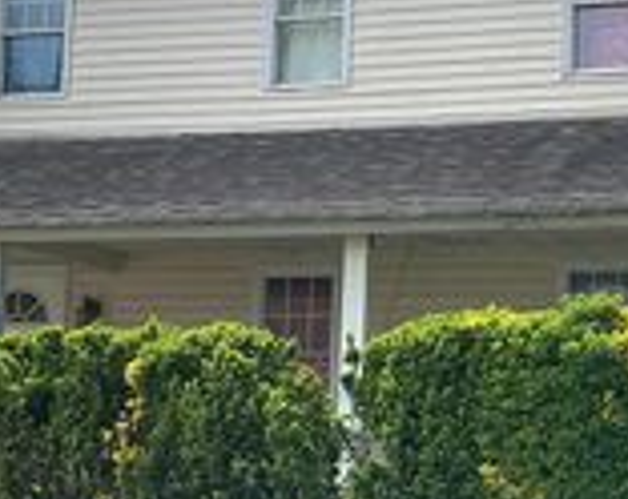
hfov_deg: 20.6
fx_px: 1687
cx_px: 588
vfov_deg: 16.8
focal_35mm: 91
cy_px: 211
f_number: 1.8
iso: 25
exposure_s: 1/1055
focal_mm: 3
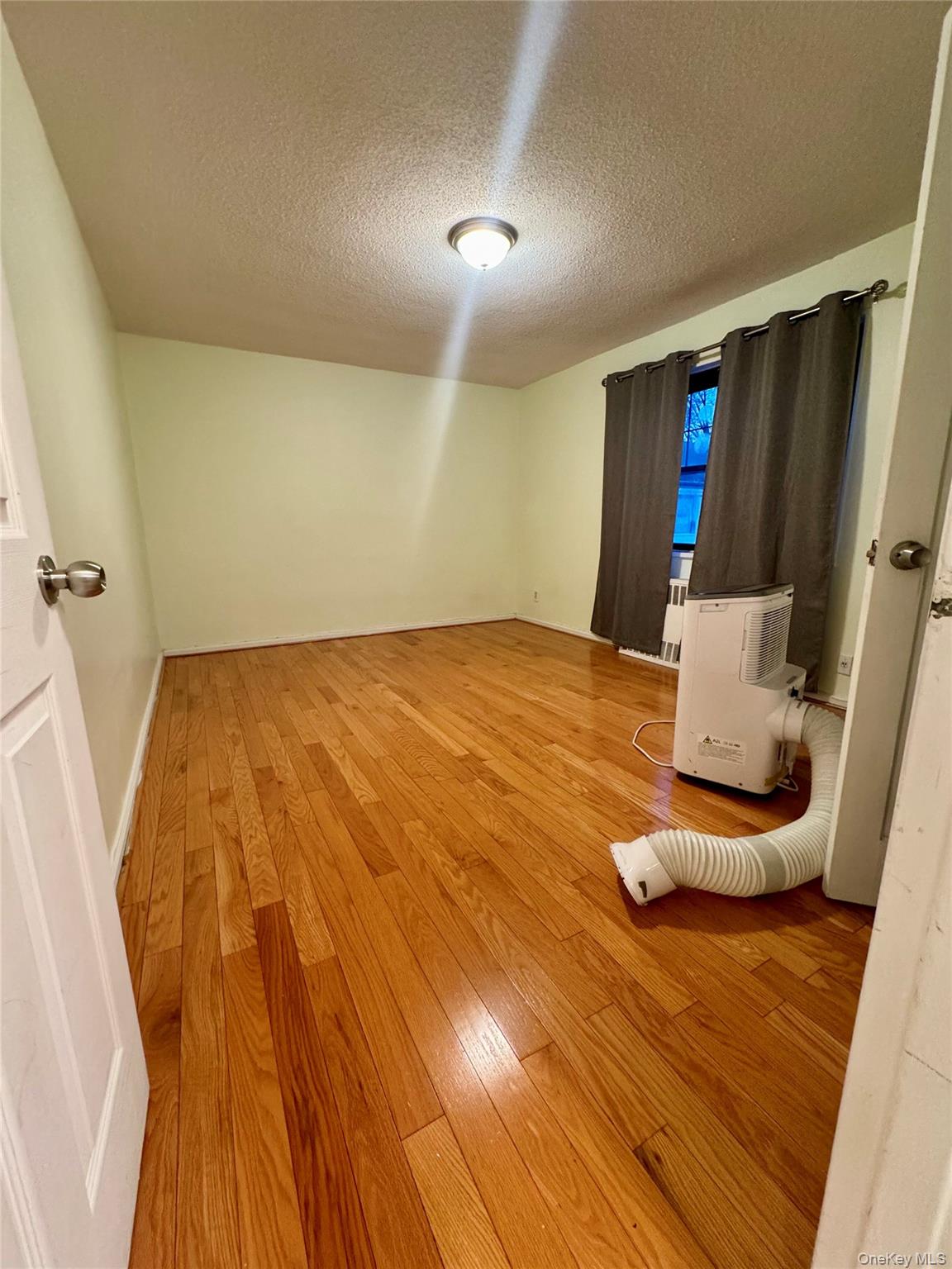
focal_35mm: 14
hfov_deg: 85.7
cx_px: 476
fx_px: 513
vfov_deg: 102.1
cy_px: 634
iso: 640
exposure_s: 1/60
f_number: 2.2
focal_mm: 2.22
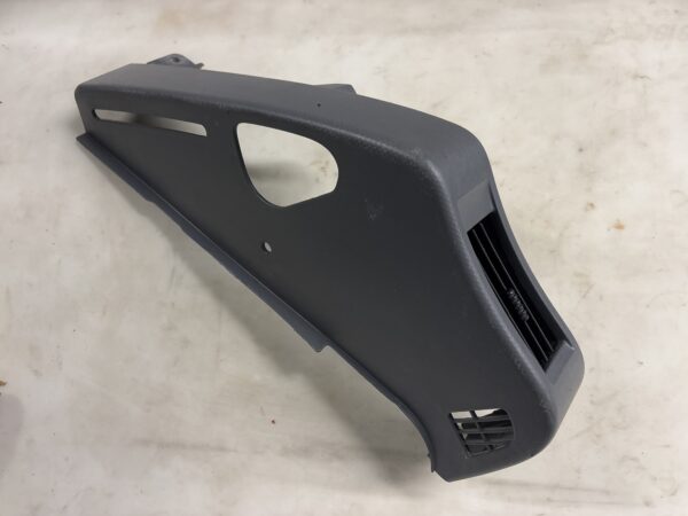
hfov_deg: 67.3
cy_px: 258
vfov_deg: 53.1
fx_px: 517
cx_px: 344
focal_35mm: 26
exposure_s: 1/60
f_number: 1.6
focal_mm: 5.96
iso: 250
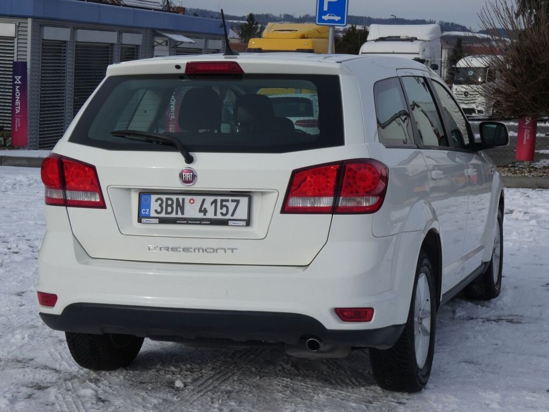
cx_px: 274
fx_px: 1253
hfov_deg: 24.7
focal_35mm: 79
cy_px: 206
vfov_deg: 18.7
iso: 80
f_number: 5.6
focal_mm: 14.1
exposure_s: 1/400
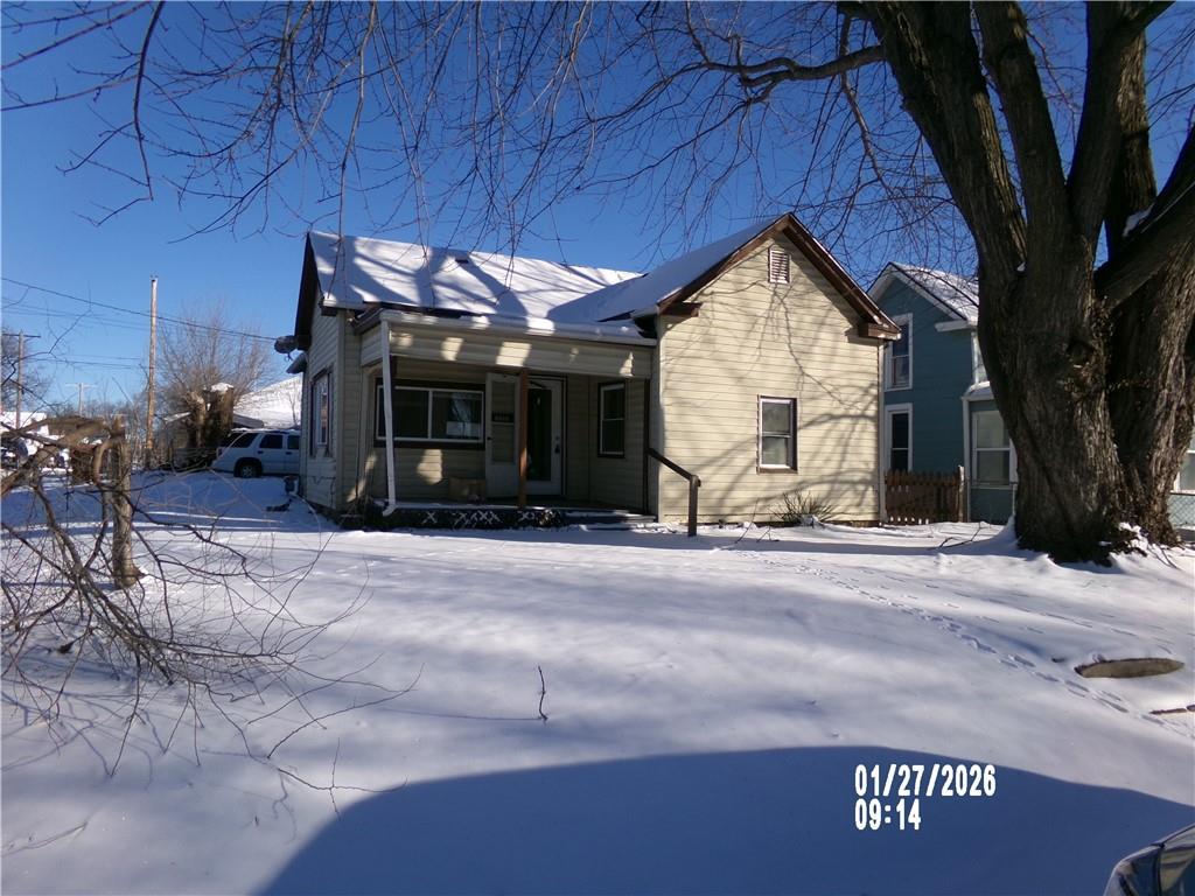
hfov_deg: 71.6
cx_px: 598
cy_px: 448
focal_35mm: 24
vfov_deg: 56.8
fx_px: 829
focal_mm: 4.3
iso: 100
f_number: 3.7
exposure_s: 1/1000
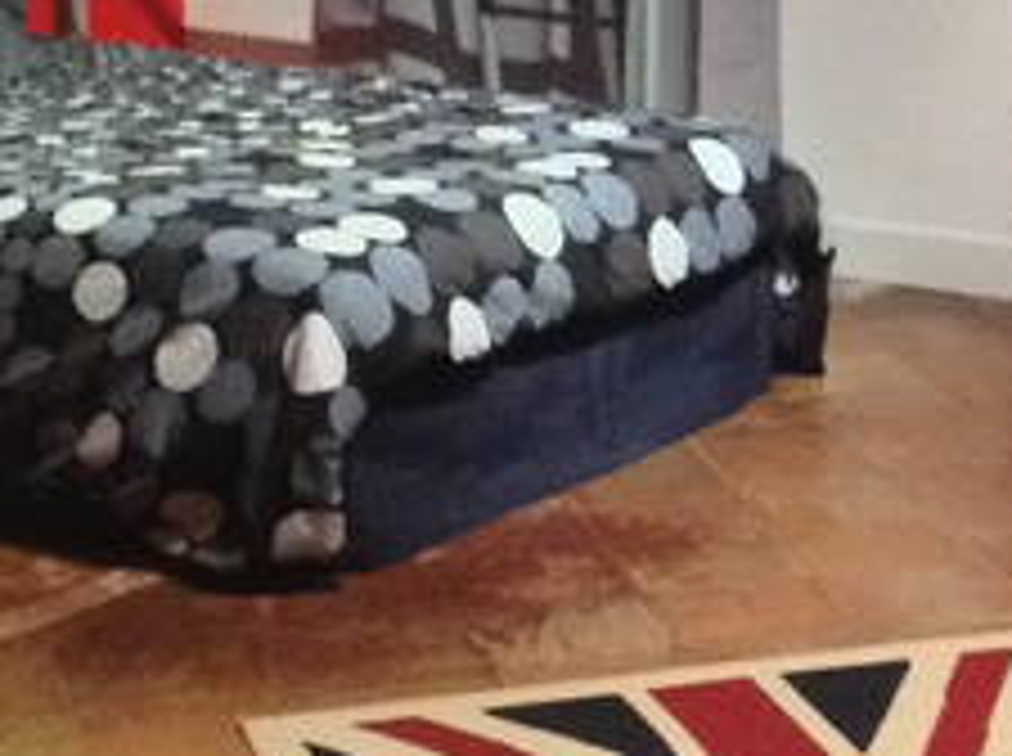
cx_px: 1057
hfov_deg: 15.7
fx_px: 3590
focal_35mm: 123
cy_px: 212
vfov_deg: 12.0
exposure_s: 1/15
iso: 800
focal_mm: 4.28
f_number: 2.4
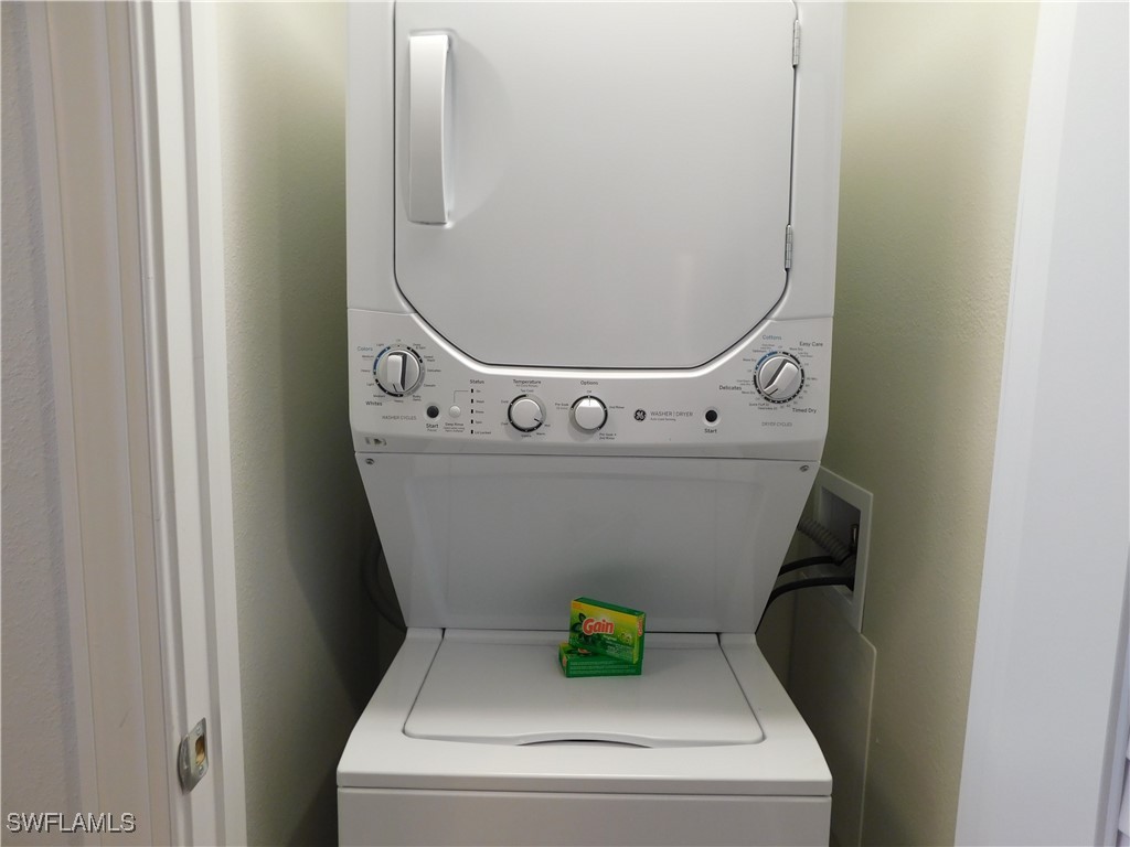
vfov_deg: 58.9
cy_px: 424
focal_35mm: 23
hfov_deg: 73.9
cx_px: 565
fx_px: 751
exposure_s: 1/30
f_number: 3
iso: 125
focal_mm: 4
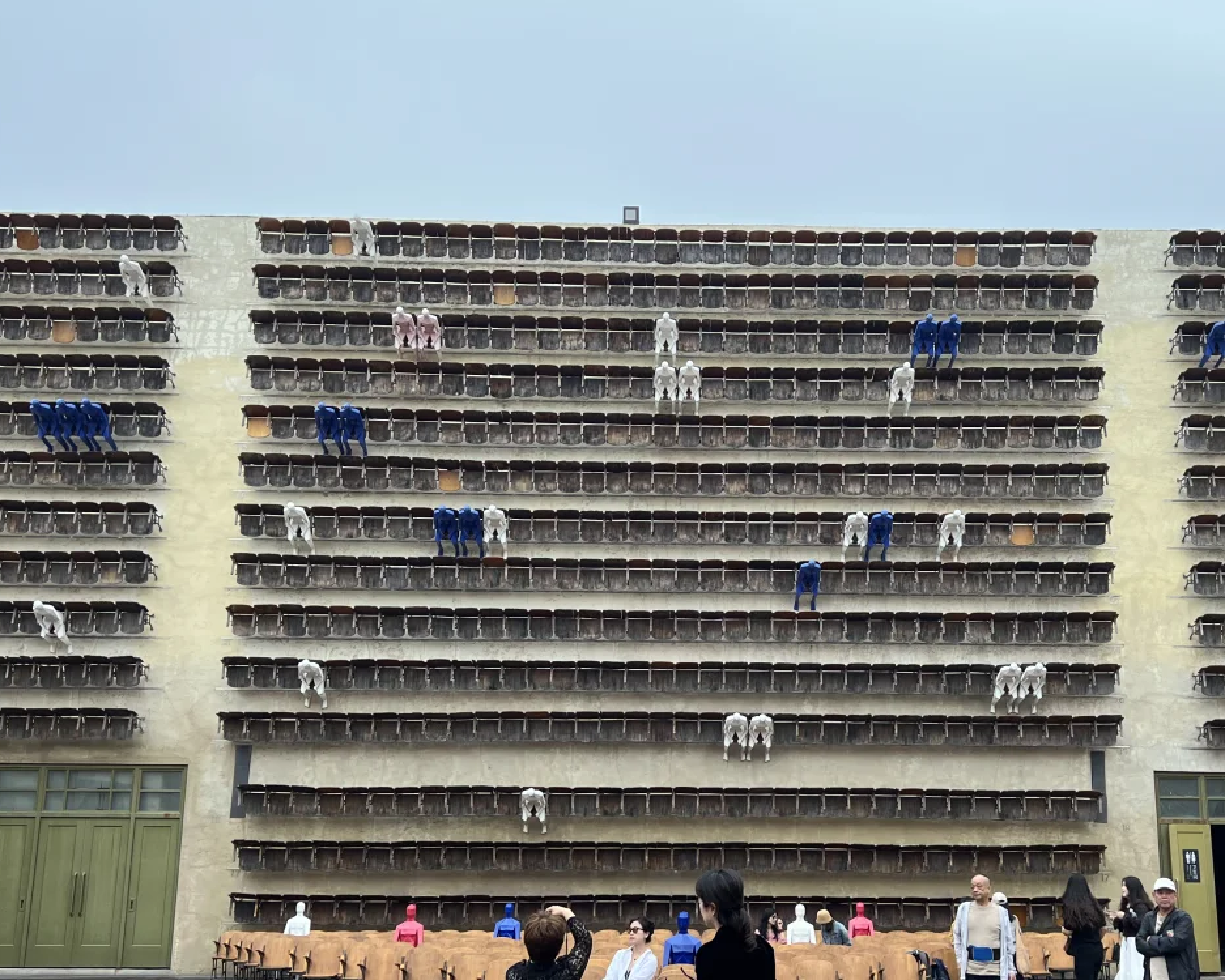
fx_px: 1414
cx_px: 713
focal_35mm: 39
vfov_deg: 38.1
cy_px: 578
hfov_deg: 46.7
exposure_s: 1/418
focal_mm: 5.7
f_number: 1.5
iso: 50
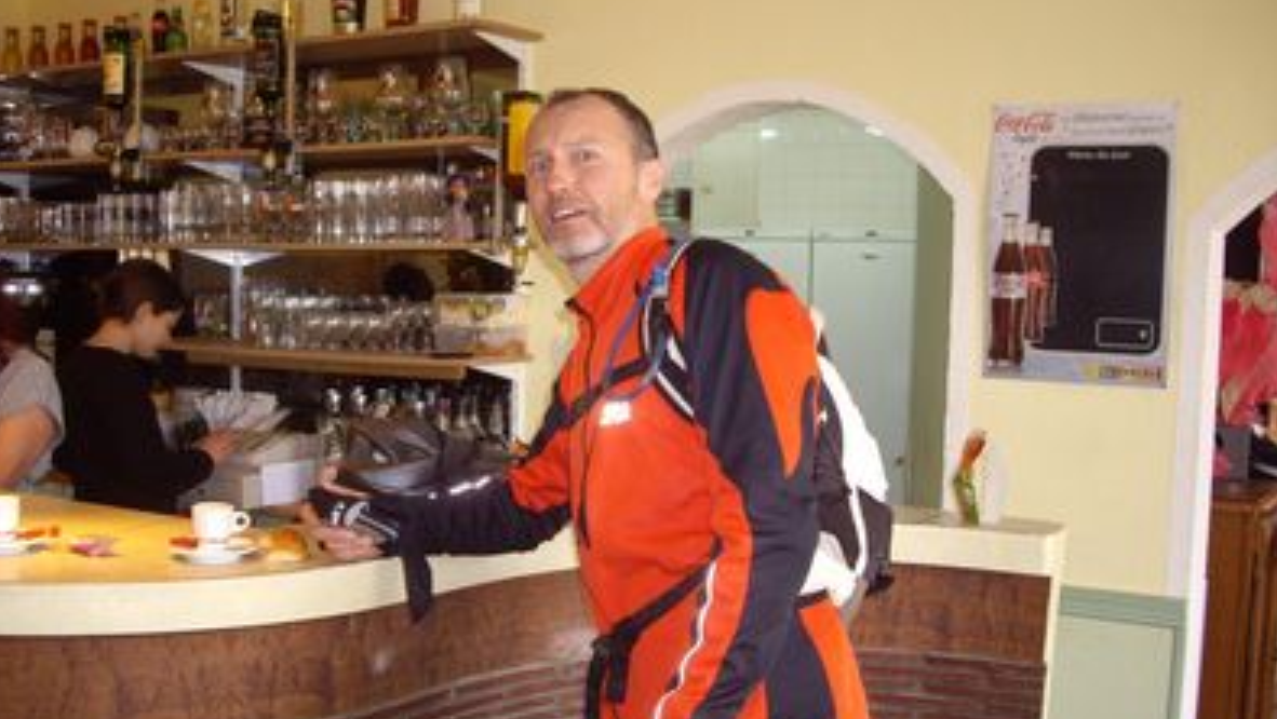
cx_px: 632
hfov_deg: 48.3
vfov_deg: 28.3
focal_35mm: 42
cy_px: 421
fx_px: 1423
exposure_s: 1/40
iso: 400
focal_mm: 7.9
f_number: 2.8
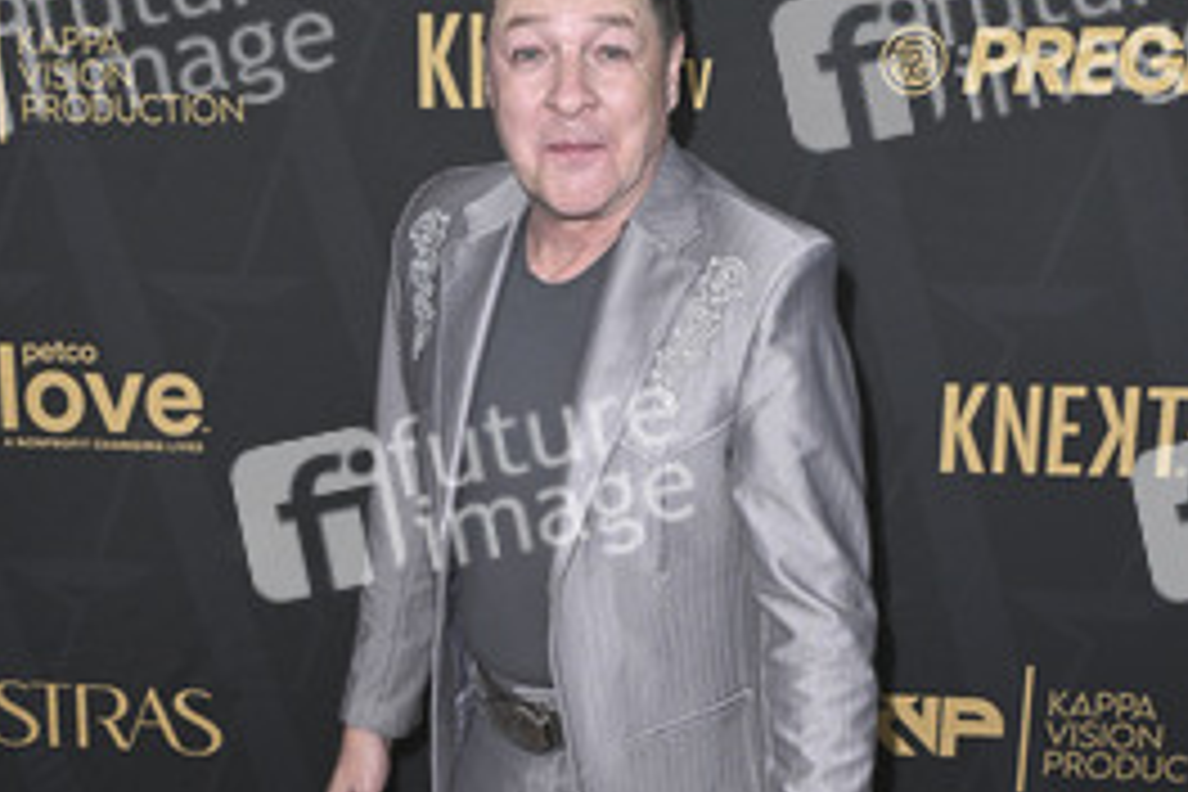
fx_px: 1749
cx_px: 594
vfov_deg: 24.7
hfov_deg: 37.5
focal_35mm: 53
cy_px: 720
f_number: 5.6
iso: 2000
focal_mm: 35
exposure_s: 1/320
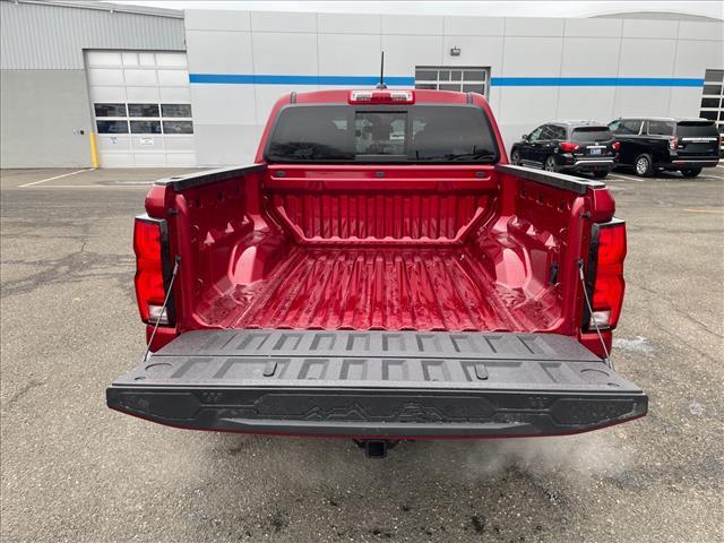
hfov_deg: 67.3
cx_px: 362
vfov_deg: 53.1
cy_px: 272
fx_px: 544
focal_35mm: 26
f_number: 1.6
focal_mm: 4.2
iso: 40
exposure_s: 1/121
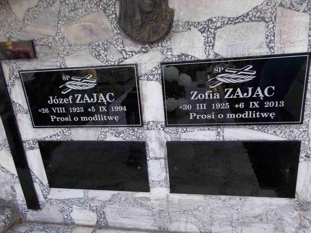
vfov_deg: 53.1
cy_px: 116
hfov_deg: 67.3
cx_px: 156
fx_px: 234
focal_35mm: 26
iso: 80
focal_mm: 4.6
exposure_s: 1/40
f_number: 3.2
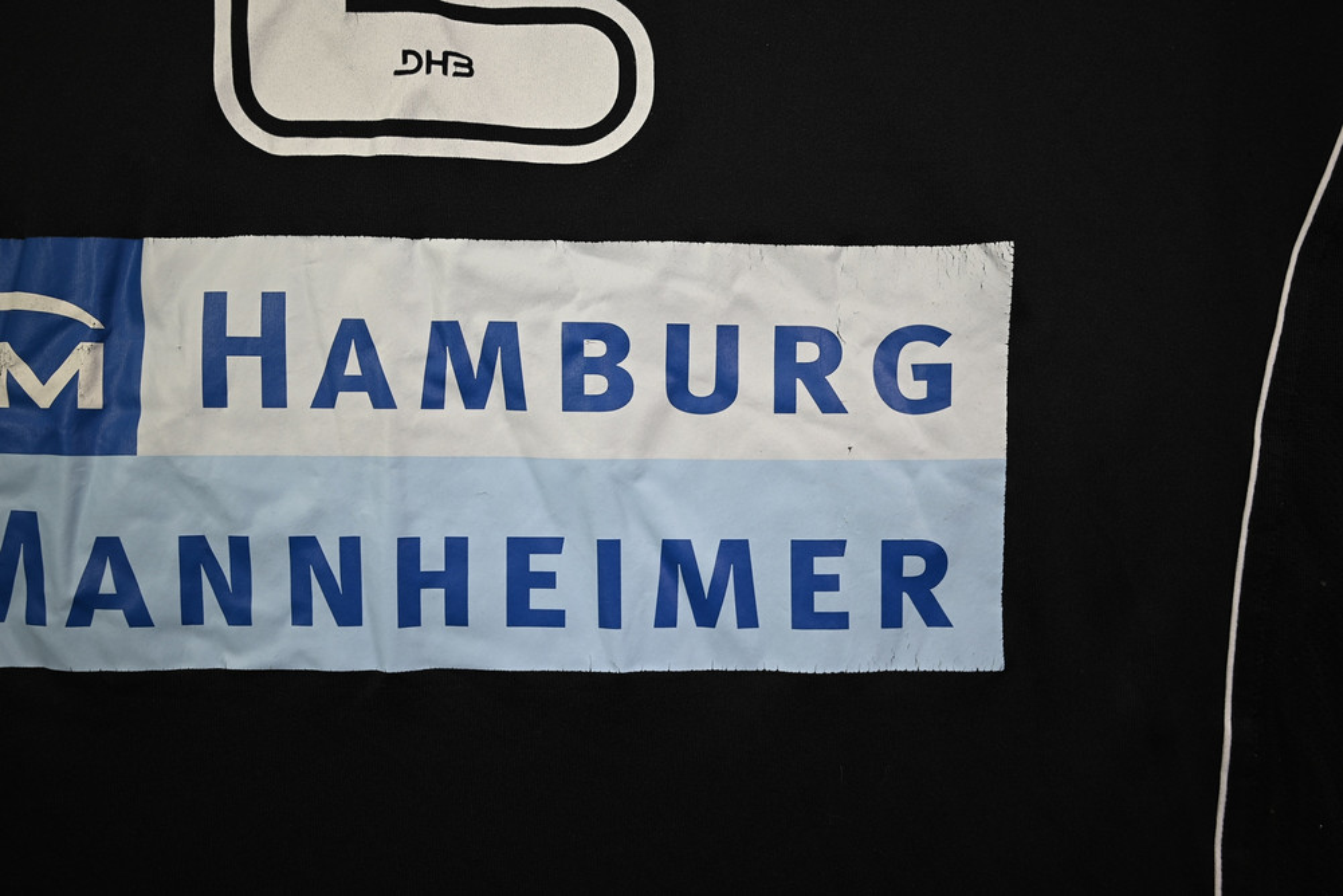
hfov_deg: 54.4
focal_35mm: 35
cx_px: 672
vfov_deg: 37.9
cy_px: 448
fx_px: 1306
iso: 200
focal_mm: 35
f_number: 5
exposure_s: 1/125
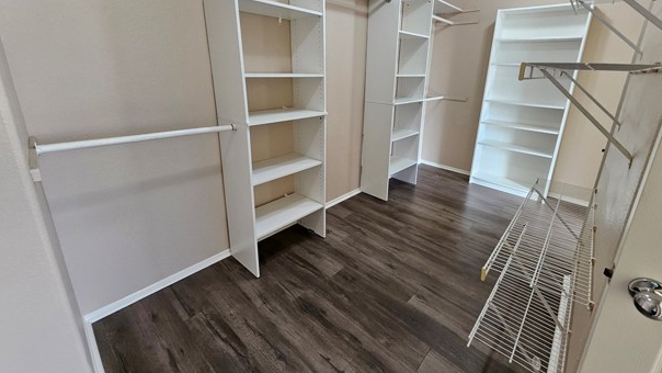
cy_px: 142
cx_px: 346
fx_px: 263
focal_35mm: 15
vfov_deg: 69.5
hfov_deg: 102.9
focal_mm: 1.74
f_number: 2.2
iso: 160
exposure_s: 1/60
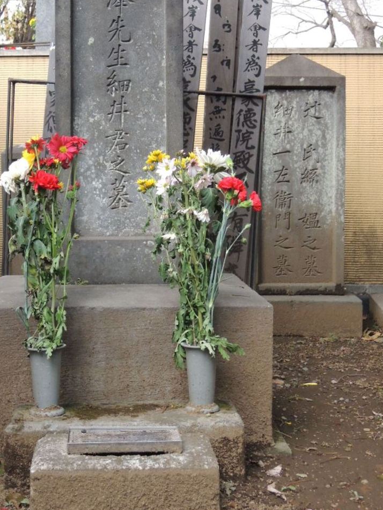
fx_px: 929
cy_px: 196
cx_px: 156
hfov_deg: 23.3
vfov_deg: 30.6
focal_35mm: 63
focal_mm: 9
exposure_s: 1/60
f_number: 3.7
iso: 360
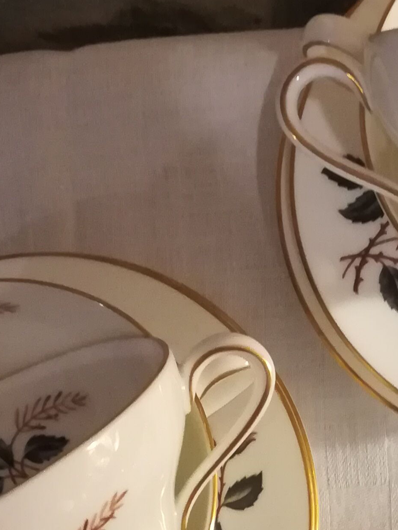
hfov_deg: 17.7
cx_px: 298
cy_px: 591
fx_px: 1273
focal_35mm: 83
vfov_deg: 22.2
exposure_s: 1/20
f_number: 2.2
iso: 640
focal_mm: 3.83
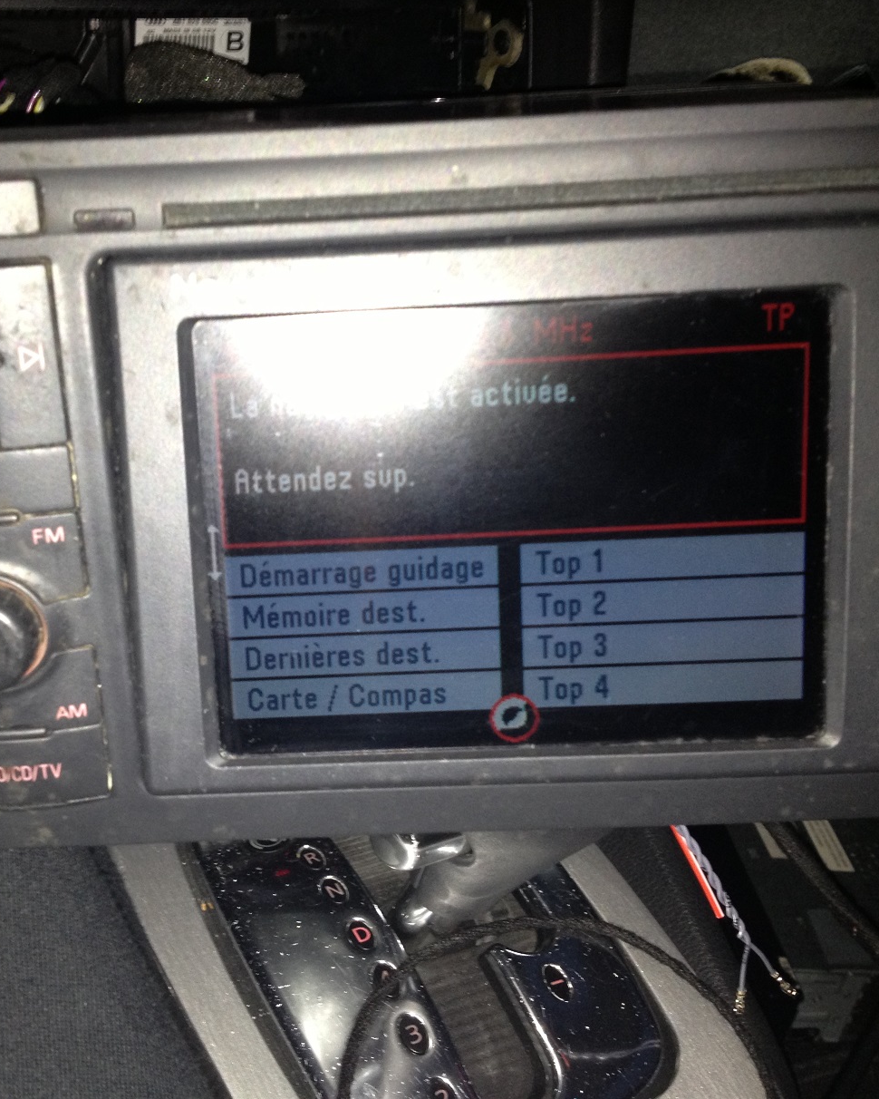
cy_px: 545
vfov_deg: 40.3
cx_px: 320
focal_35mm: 46
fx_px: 1495
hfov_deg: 32.6
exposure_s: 1/16
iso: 125
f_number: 2.4
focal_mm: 4.28
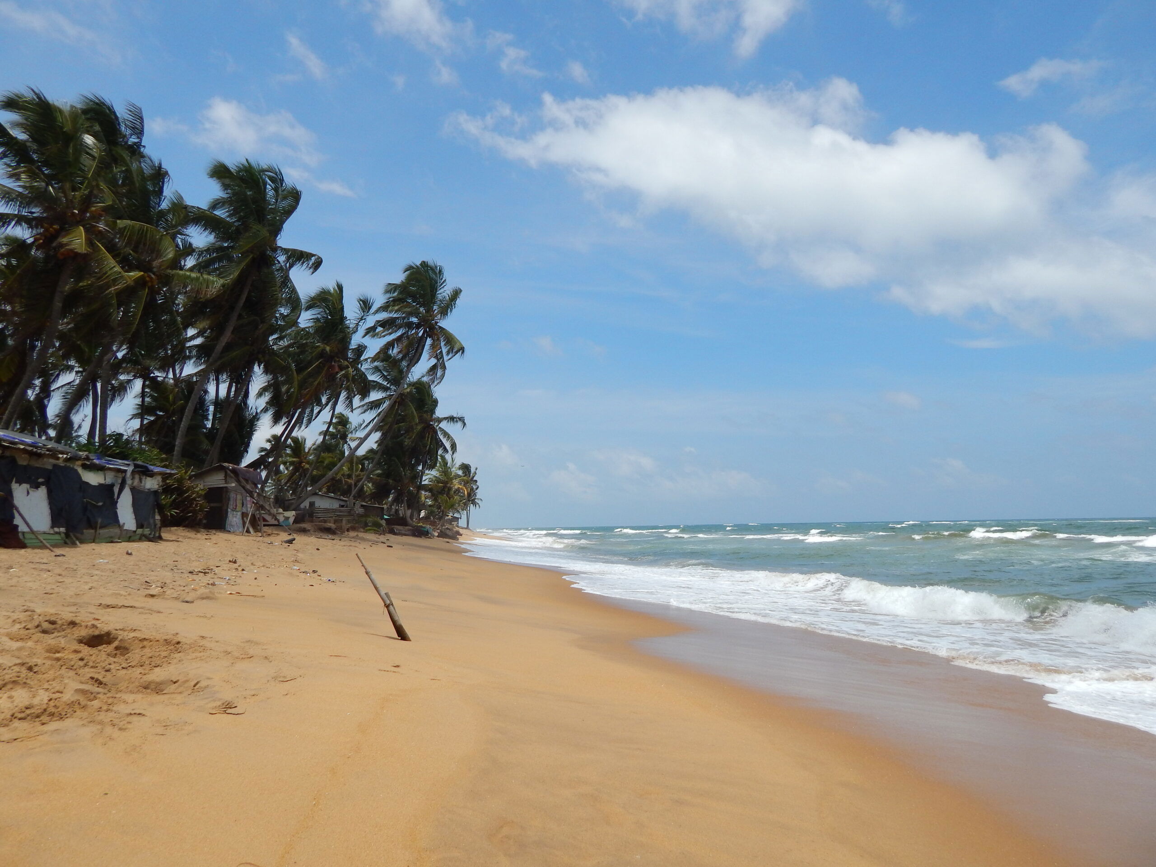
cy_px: 434
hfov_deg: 73.9
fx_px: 768
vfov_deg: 58.9
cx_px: 578
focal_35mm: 23
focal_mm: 4
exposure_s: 1/640
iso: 125
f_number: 6
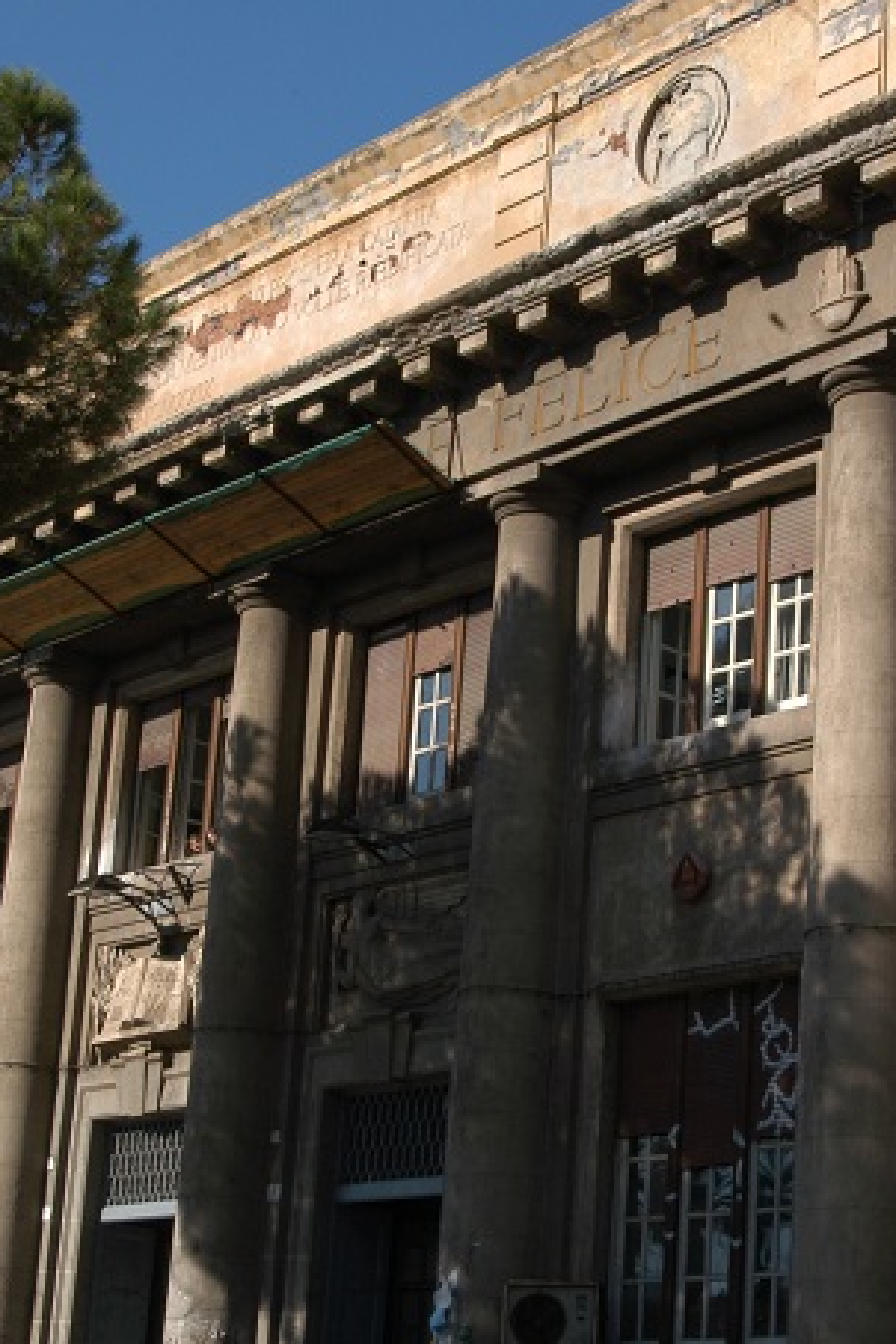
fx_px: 2762
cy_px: 755
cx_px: 543
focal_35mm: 74
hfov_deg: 18.4
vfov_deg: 27.3
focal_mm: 28
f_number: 14
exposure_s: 1/125
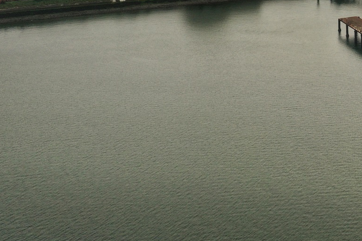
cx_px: 502
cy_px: -73
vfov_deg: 16.5
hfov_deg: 22.5
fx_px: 784
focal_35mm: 78
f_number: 5.6
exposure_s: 1/400
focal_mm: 10.26
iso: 100
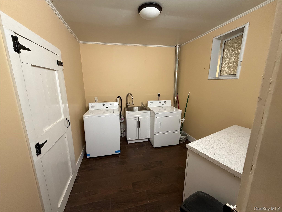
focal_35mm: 14
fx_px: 114
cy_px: 106
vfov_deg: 85.7
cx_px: 141
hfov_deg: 102.1
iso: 400
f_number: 2.2
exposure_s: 1/60
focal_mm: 2.22
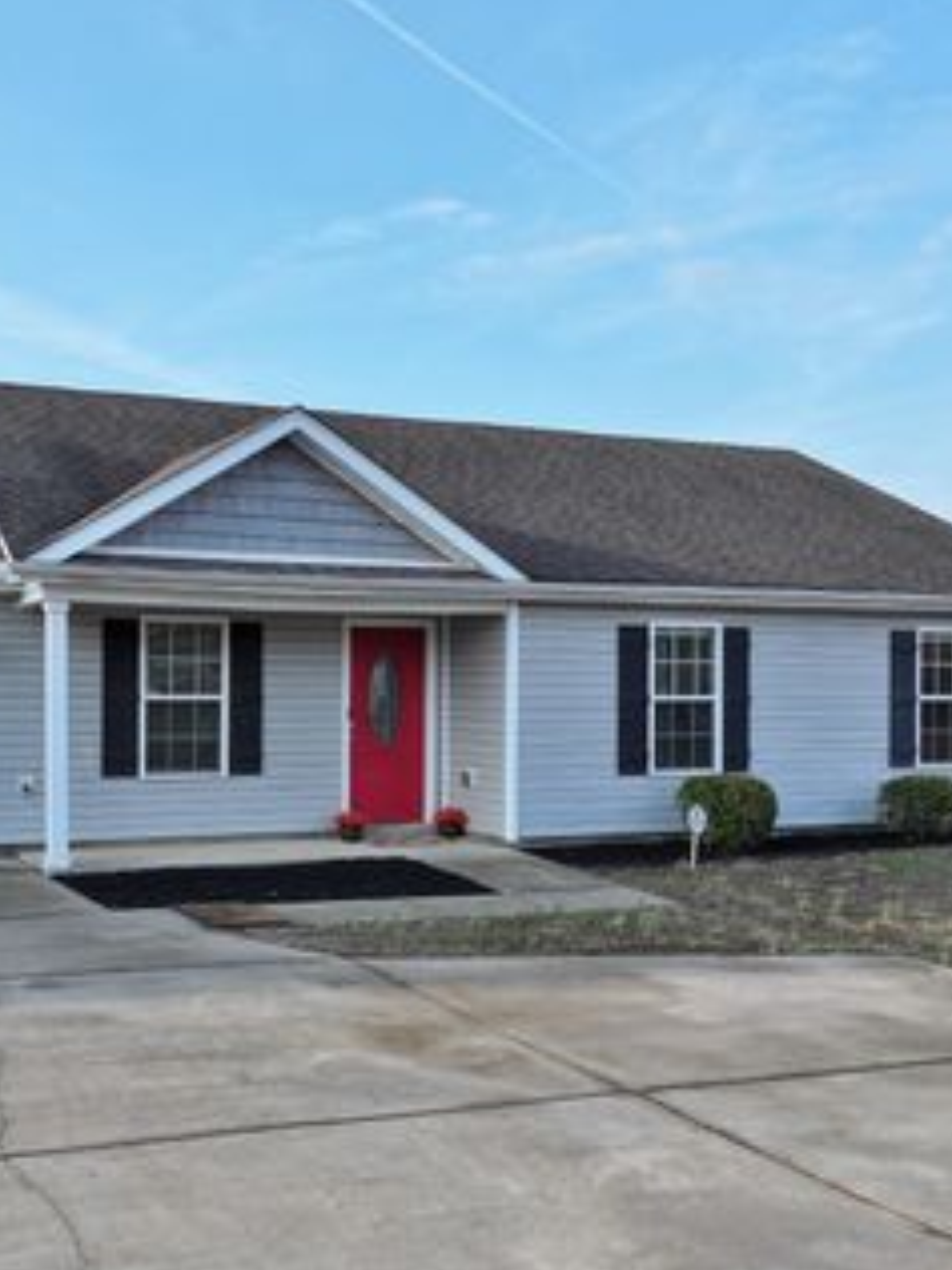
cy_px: 709
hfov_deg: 36.9
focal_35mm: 38
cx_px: 253
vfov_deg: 48.9
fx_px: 1393
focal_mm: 12.29
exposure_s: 1/1000
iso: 160
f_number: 2.8
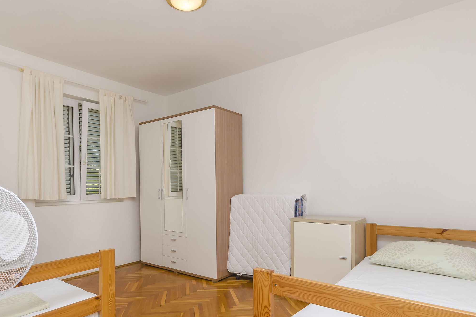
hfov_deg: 80.9
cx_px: 210
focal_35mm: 21
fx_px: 278
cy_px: 192
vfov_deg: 59.0
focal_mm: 10
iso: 100
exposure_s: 1/100
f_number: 9
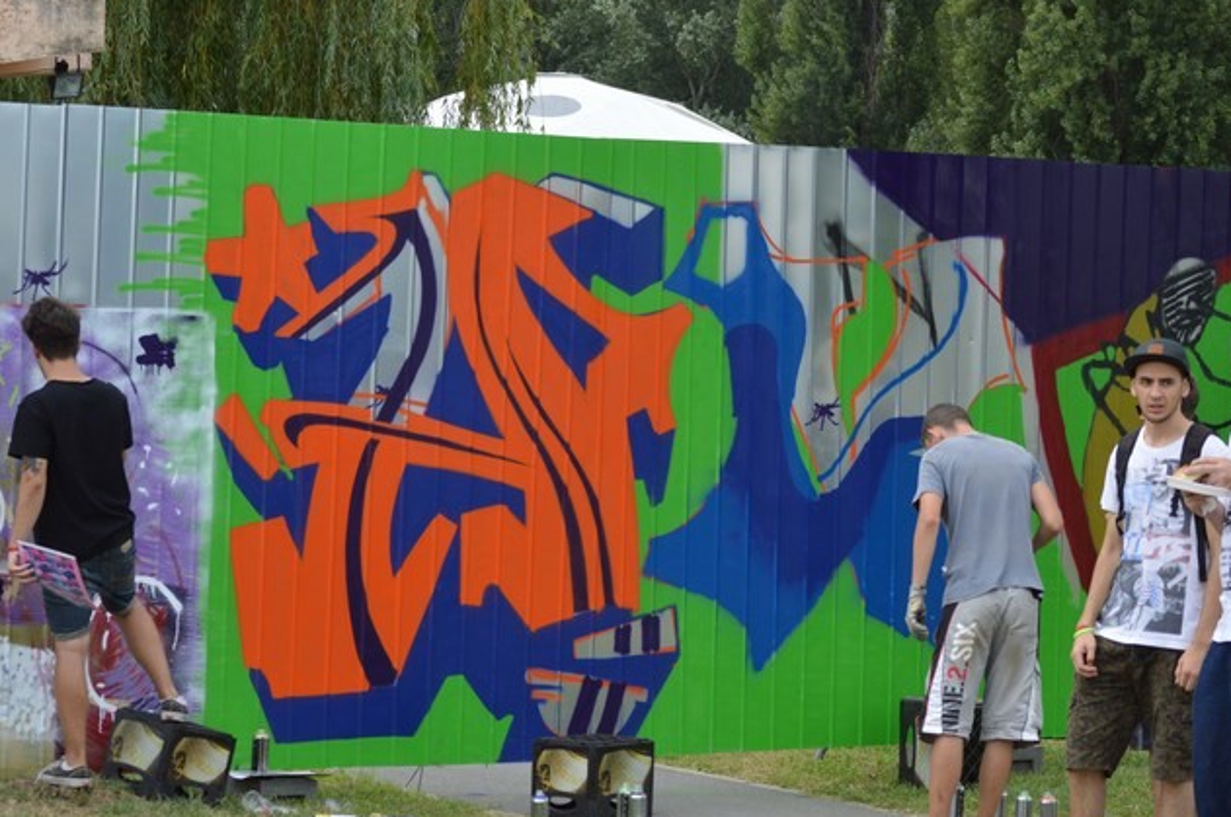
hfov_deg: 17.4
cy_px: 474
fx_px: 4020
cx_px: 812
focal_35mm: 118
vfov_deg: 11.6
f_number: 5.6
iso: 400
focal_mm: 55
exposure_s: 1/1000
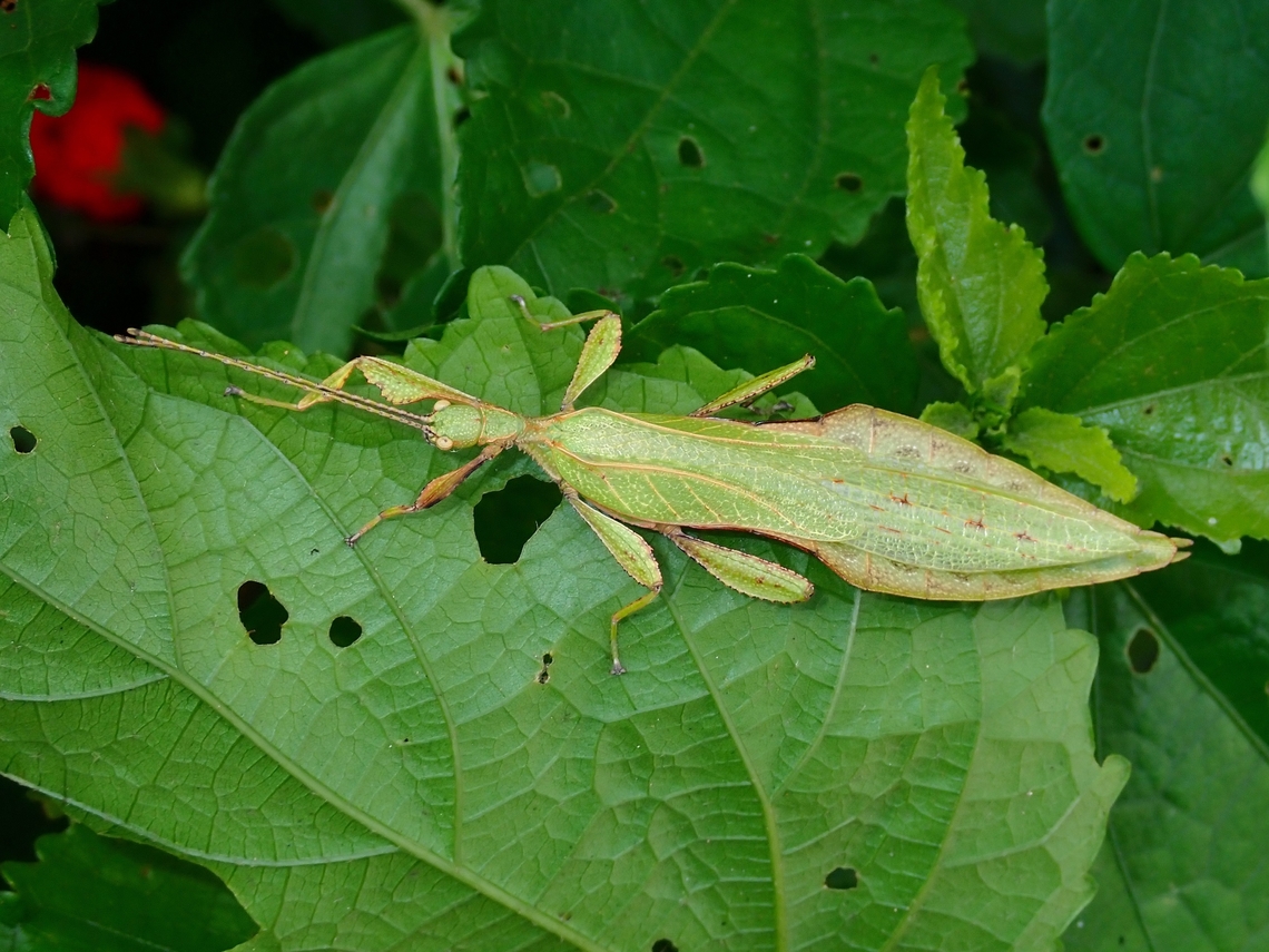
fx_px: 2603
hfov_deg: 27.4
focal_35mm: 71
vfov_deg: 20.7
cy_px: 476
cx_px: 634
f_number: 5.6
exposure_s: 1/200
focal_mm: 12.73
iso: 200
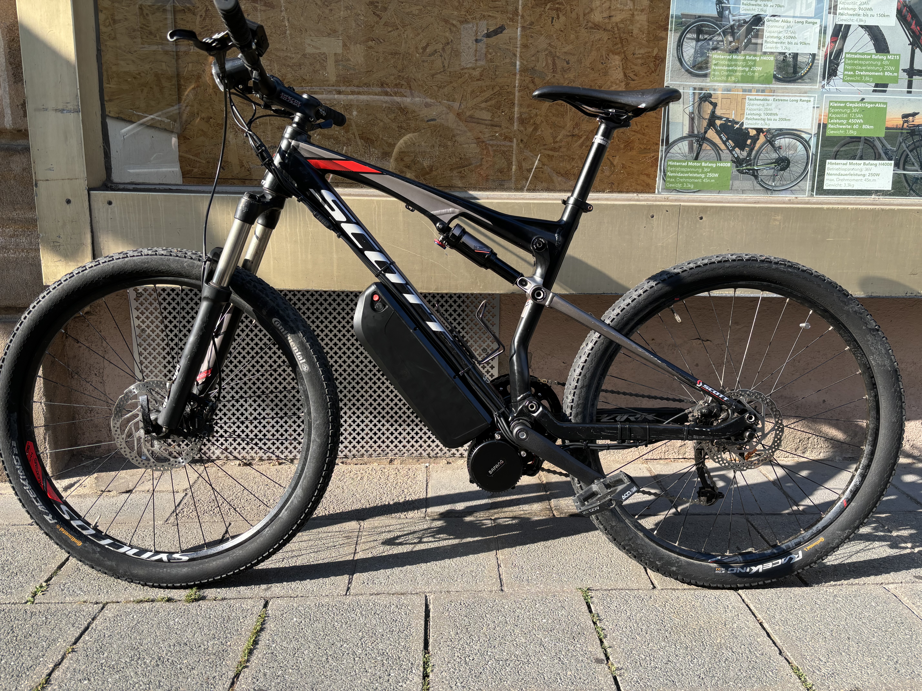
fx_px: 693
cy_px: 346
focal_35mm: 26
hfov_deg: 67.3
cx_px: 461
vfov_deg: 53.1
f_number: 1.6
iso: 50
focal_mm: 5.96
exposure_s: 1/747
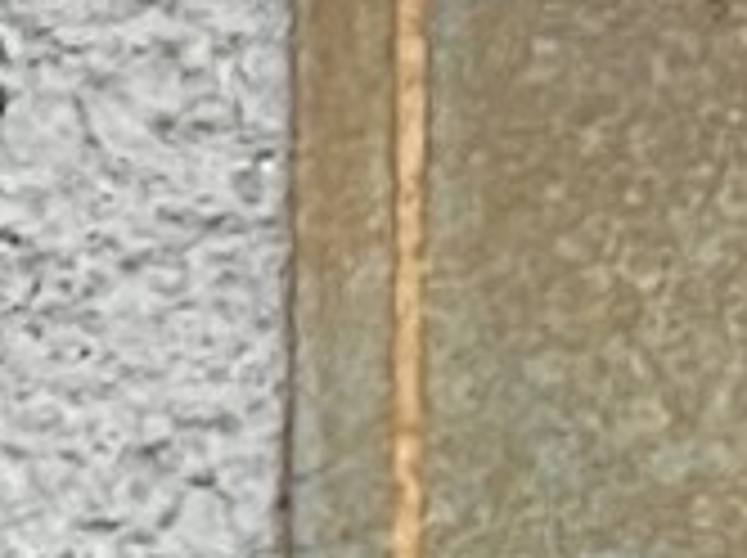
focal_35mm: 201
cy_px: 468
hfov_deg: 9.4
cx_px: 1300
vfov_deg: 7.4
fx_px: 4331
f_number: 1.8
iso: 125
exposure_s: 1/50
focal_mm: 4.25
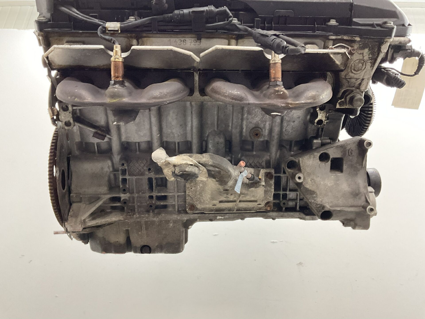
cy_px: 160
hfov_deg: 61.7
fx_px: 356
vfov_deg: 48.2
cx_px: 212
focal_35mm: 29
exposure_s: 1/50
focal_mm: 3
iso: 100
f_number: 1.8
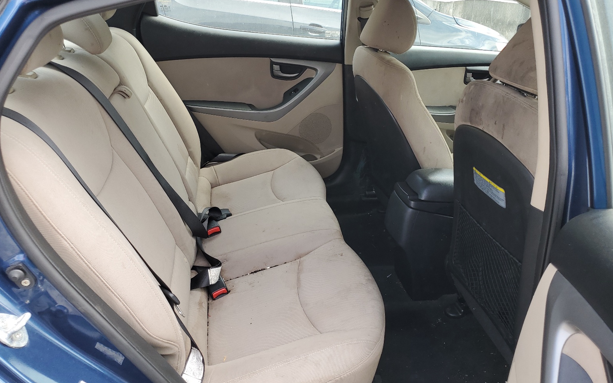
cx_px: 307
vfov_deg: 44.5
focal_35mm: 28
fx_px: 468
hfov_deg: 66.5
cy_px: 191
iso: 50
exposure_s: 1/270
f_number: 1.5
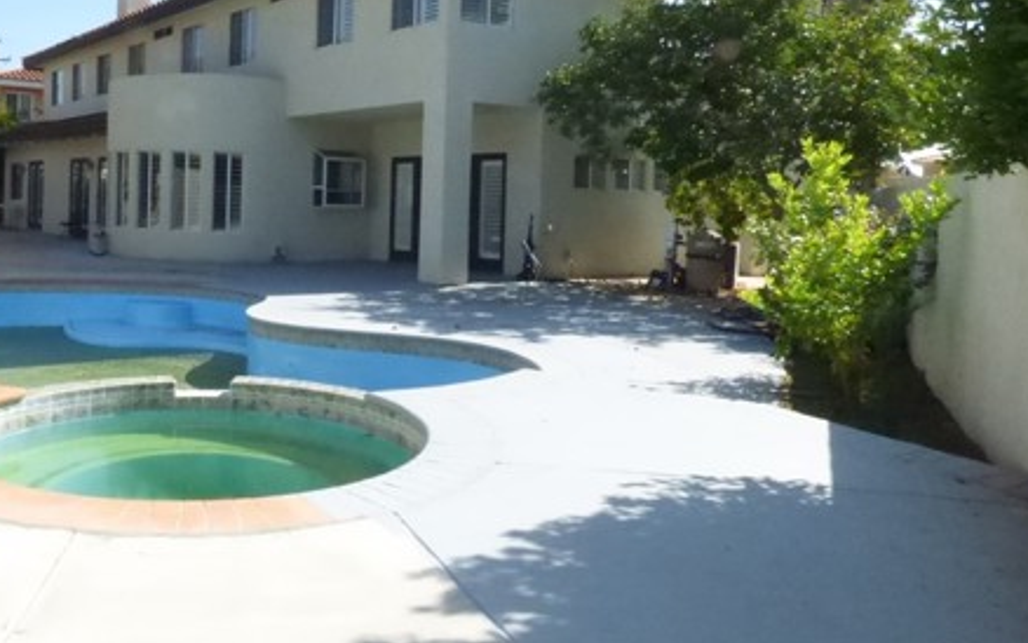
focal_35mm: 31
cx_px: 307
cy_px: 216
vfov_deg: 40.1
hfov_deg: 59.2
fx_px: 869
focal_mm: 3.58
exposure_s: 1/2000
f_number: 8
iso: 1600
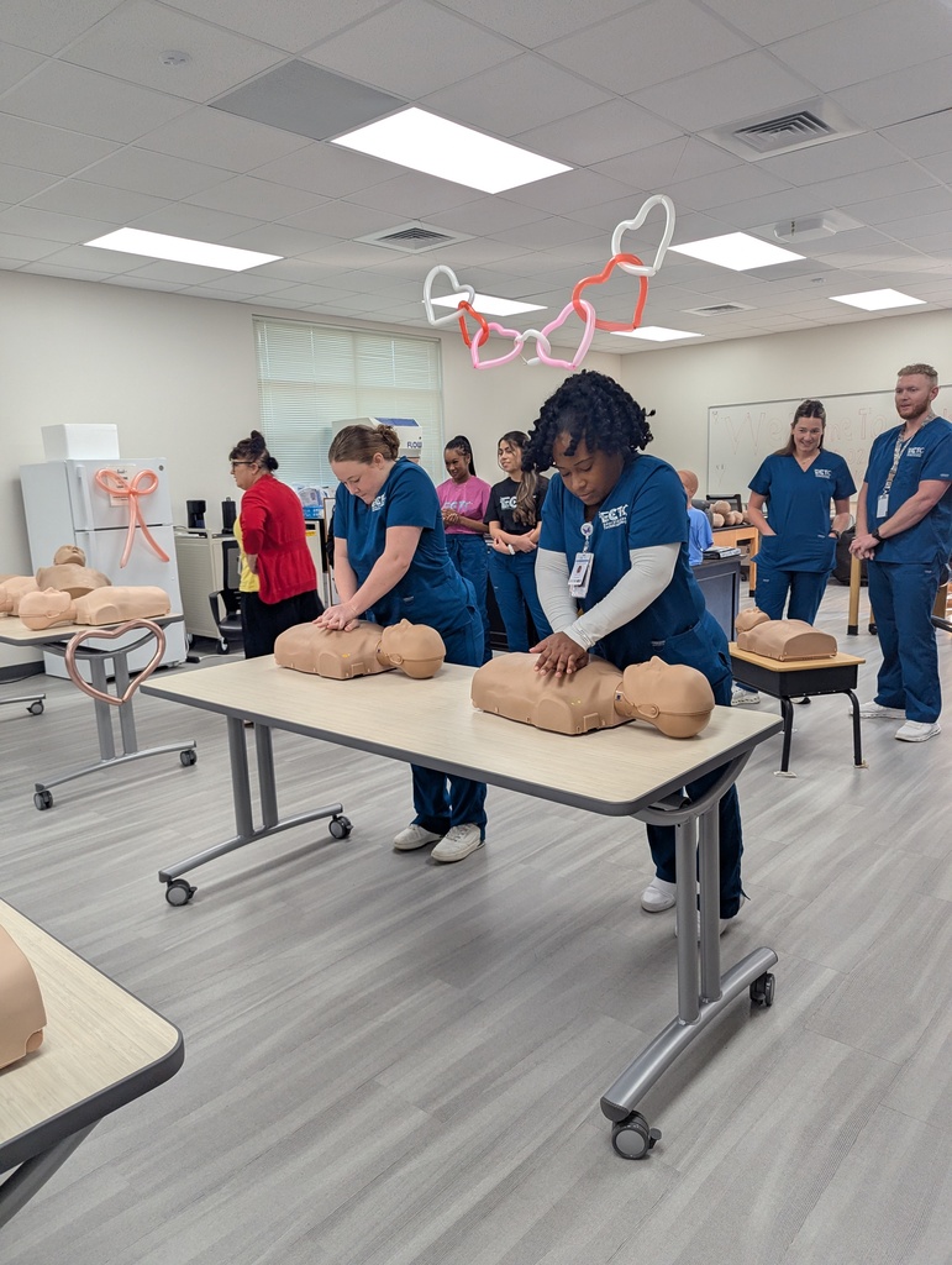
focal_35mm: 24
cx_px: 476
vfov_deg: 71.5
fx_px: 878
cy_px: 632
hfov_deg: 56.9
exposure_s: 1/120
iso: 89
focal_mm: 6.81
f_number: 1.85
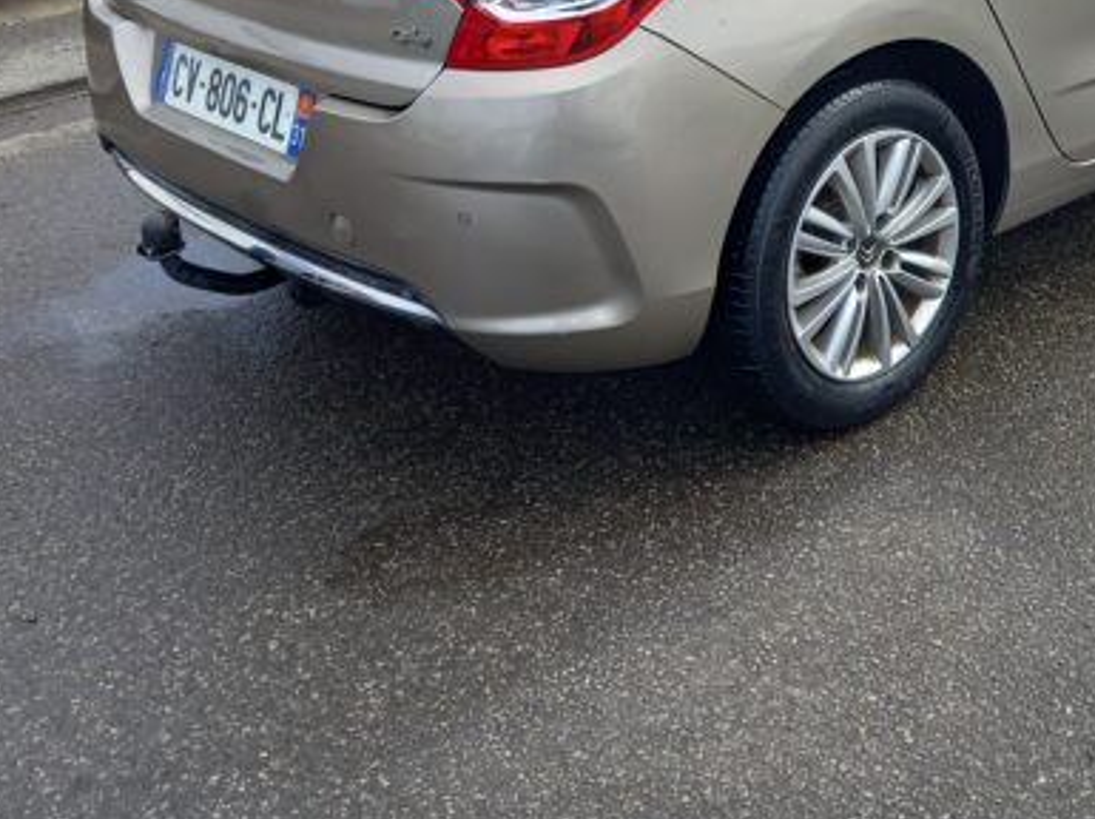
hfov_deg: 36.1
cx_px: 799
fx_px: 1643
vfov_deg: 26.5
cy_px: 3
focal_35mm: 52
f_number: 2
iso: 25
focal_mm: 4.6
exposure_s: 1/420
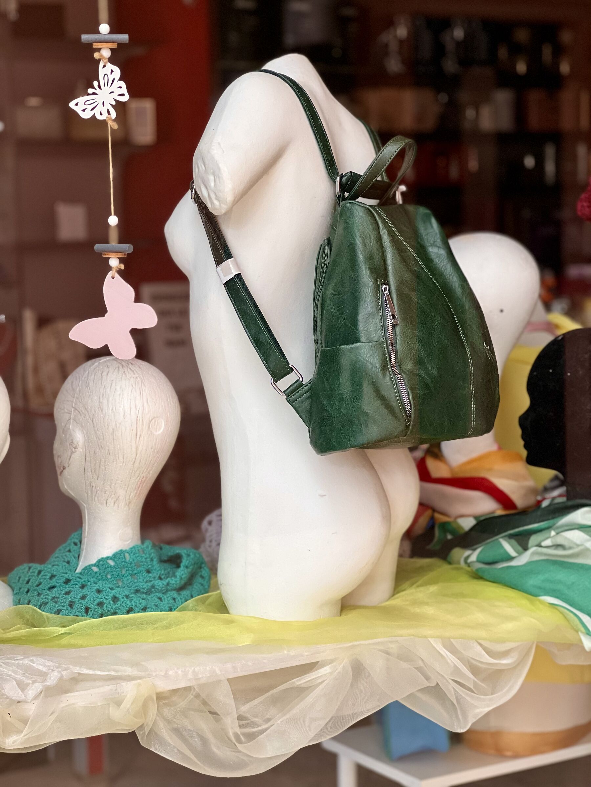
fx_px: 1753
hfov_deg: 19.1
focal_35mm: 77
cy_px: 394
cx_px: 296
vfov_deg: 25.3
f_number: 2.8
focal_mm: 9
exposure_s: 1/121
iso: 200
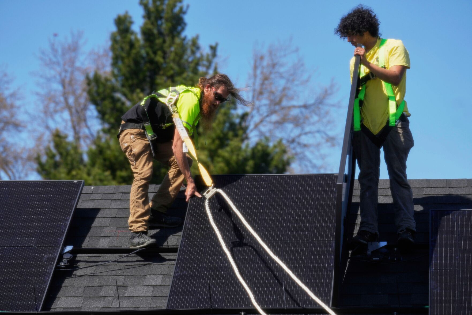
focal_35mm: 134
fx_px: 1757
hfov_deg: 15.3
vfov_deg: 10.2
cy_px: 158
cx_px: 236
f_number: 4
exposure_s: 1/2000
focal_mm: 134
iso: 200
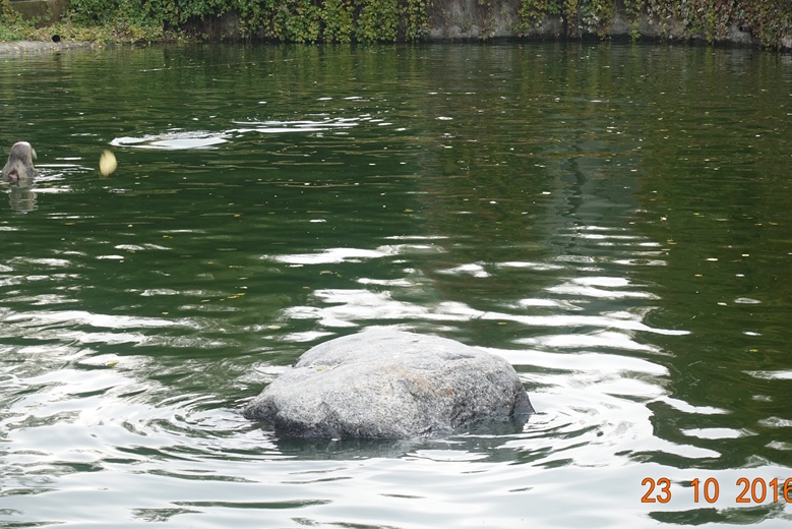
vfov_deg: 14.9
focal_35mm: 92
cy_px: 213
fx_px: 2025
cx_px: 345
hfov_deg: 22.1
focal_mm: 25.7
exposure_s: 1/100
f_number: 4
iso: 125
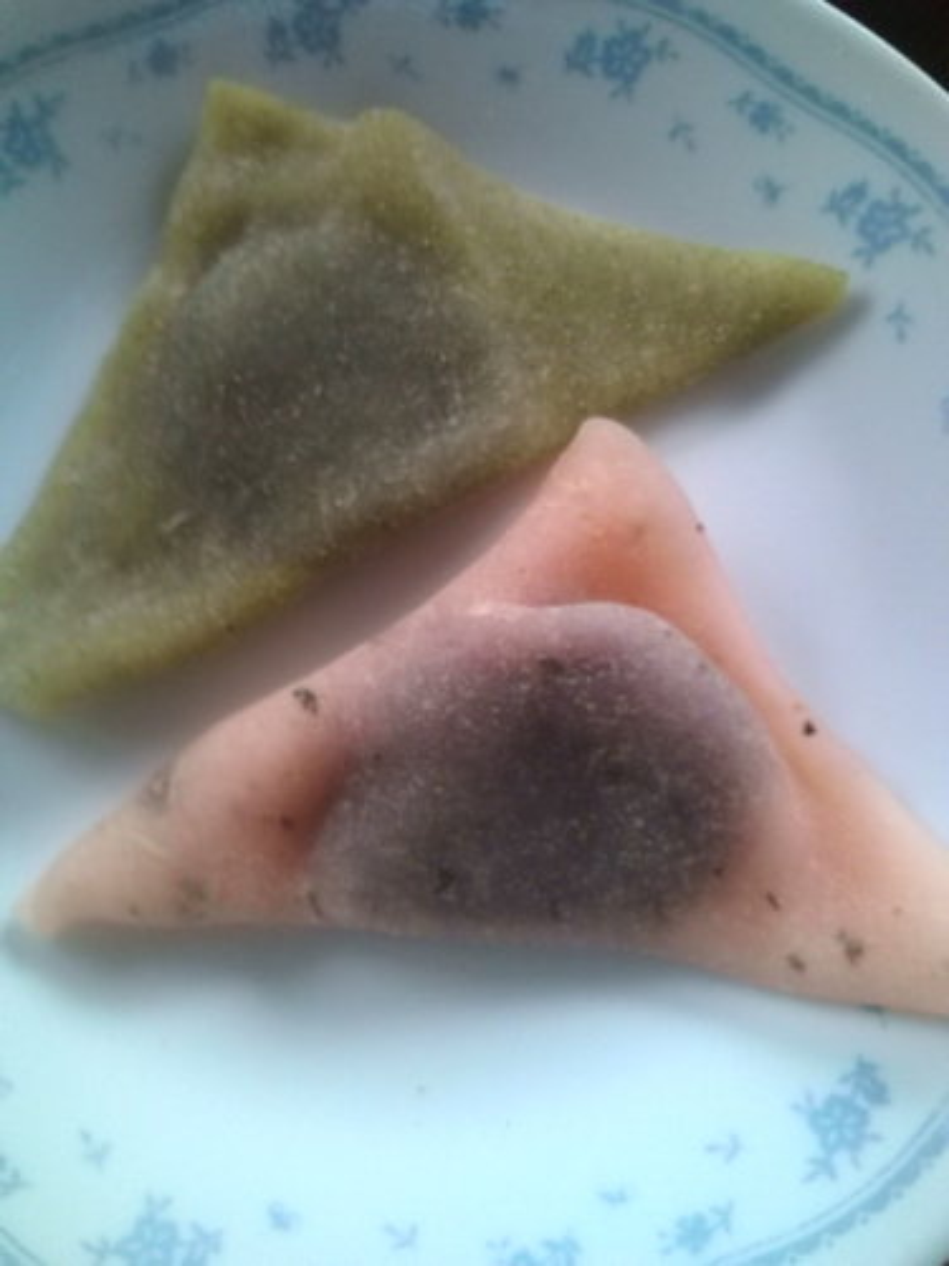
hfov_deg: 44.2
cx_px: 474
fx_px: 1170
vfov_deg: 56.8
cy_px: 633
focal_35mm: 32
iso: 104
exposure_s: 1/12.5
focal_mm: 3.3
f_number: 2.8
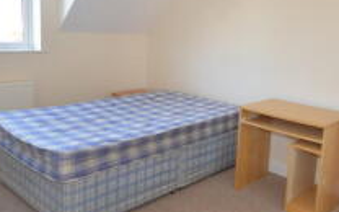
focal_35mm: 35
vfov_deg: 36.0
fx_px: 323
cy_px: 77
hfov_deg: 54.0
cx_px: 231
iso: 560
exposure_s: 1/60
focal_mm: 10
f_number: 4
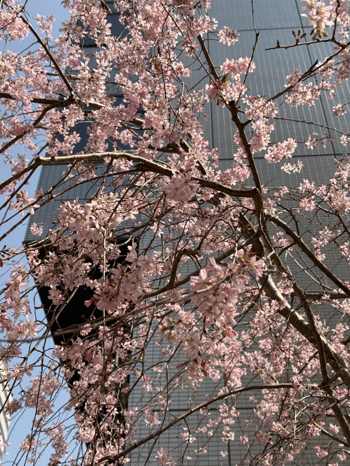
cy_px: 233
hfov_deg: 30.3
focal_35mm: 48
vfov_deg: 39.7
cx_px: 175
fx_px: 647
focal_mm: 6.76
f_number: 1.78
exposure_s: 1/4098
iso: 64
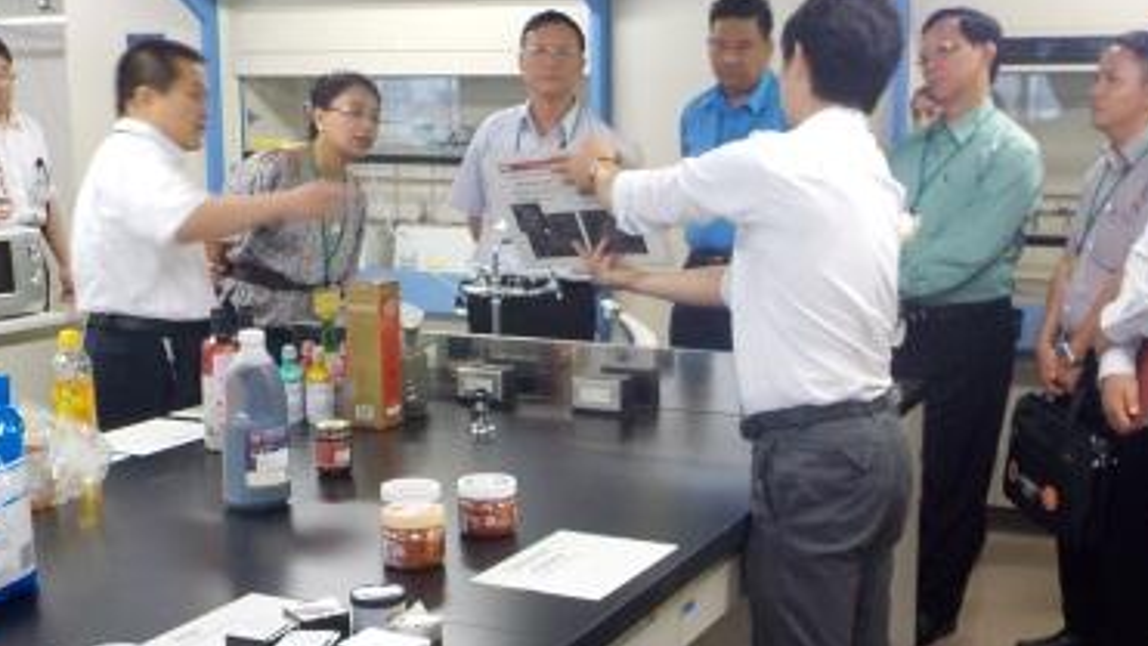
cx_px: 650
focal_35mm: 50
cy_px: 380
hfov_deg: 41.2
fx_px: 1523
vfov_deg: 23.9
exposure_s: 1/30
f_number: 3.7
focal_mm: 5.2
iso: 200
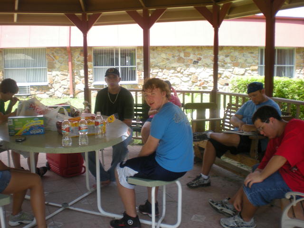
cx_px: 152
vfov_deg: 37.7
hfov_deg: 49.0
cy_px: 114
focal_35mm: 38
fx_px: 334
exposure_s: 1/126
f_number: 3.1
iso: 64
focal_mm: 6.3
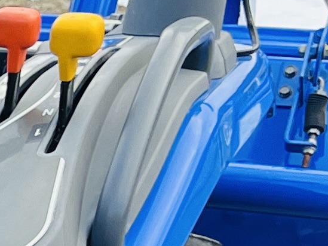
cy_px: 550
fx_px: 1810
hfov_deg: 8.3
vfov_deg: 7.4
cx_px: -741
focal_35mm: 191
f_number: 1.6
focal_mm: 5.1
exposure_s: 1/222
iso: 50
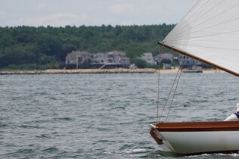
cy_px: -16
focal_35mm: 571
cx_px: 303
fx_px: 3791
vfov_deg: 2.4
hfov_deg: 3.6
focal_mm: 150
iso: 125
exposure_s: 1/1250
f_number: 5
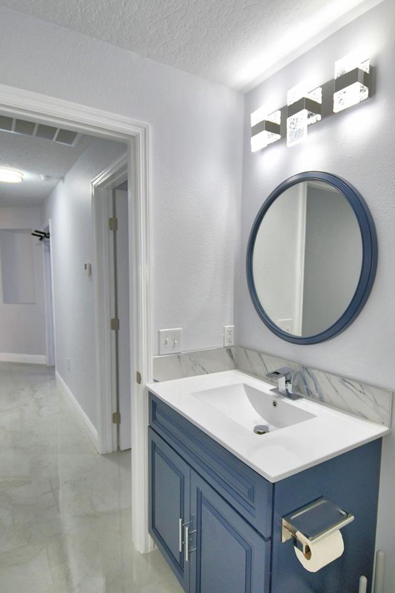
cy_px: 313
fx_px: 329
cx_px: 232
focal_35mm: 20
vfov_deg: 83.9
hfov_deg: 61.5
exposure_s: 1/60
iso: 180
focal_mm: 10
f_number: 4.5
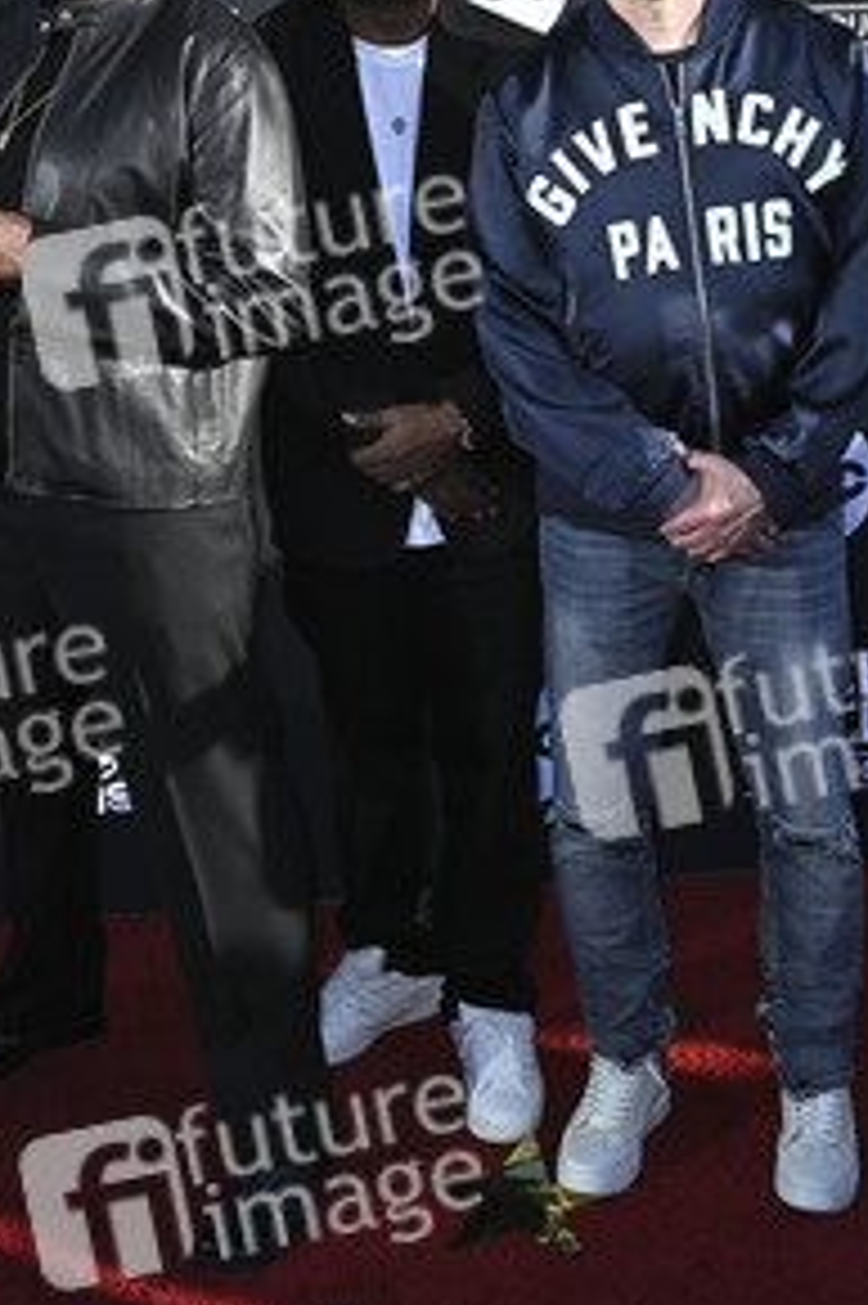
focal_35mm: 51
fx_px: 1847
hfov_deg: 26.4
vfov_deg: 38.7
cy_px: 508
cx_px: 382
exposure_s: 1/320
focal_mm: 37
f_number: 9
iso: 250
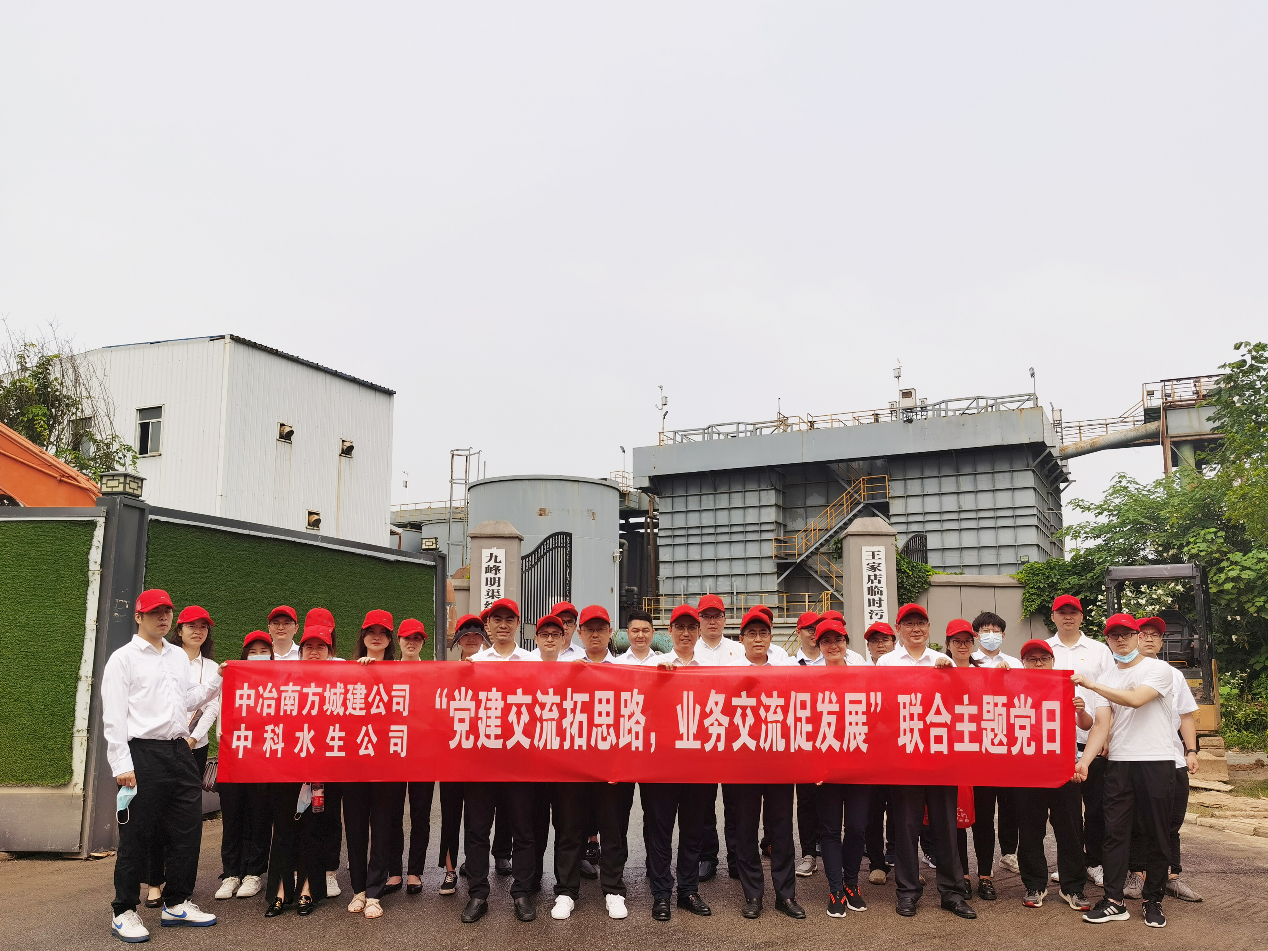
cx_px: 634
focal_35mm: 29
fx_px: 1062
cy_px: 476
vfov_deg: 48.2
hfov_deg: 61.7
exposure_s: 1/4525
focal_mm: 5.56
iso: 50
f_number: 1.6
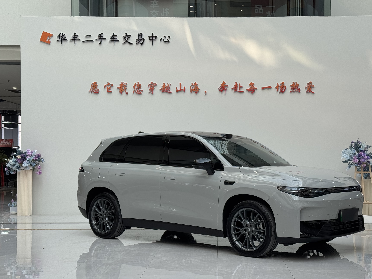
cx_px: 207
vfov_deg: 26.1
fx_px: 602
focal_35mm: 56
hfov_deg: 34.3
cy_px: 157
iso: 64
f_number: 1.78
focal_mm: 6.76
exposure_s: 1/399
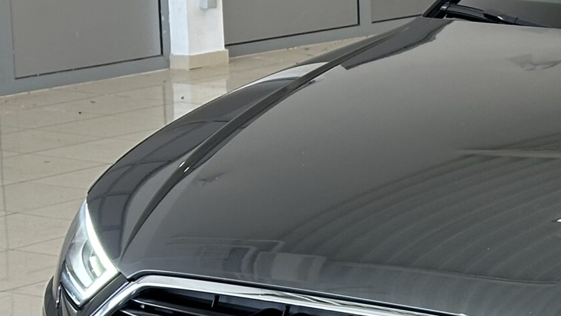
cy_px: 174
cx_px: 765
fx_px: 2351
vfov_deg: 7.7
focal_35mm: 158
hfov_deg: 13.1
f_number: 1.78
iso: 64
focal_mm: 6.86
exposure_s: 1/100
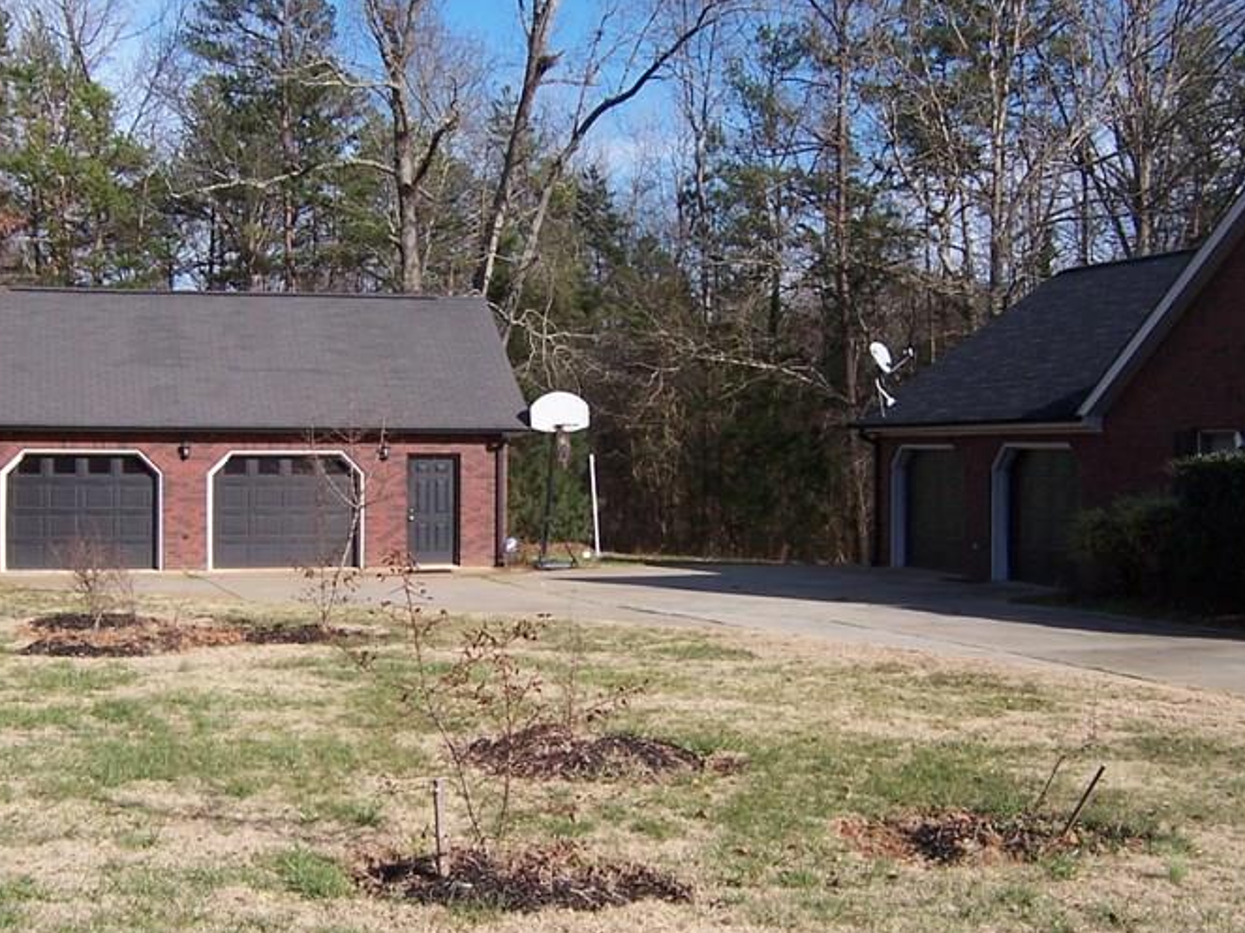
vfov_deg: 28.6
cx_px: 541
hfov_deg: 37.4
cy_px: 477
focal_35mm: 51
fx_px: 1834
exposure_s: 1/750
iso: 80
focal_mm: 5.5
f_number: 3.4
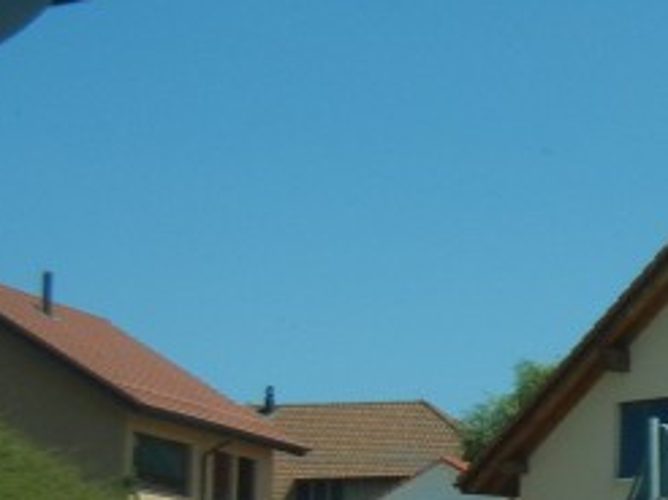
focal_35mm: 125
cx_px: 1024
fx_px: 2410
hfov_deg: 14.6
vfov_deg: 11.8
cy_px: 299
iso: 160
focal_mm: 5.4
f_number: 7
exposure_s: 1/425
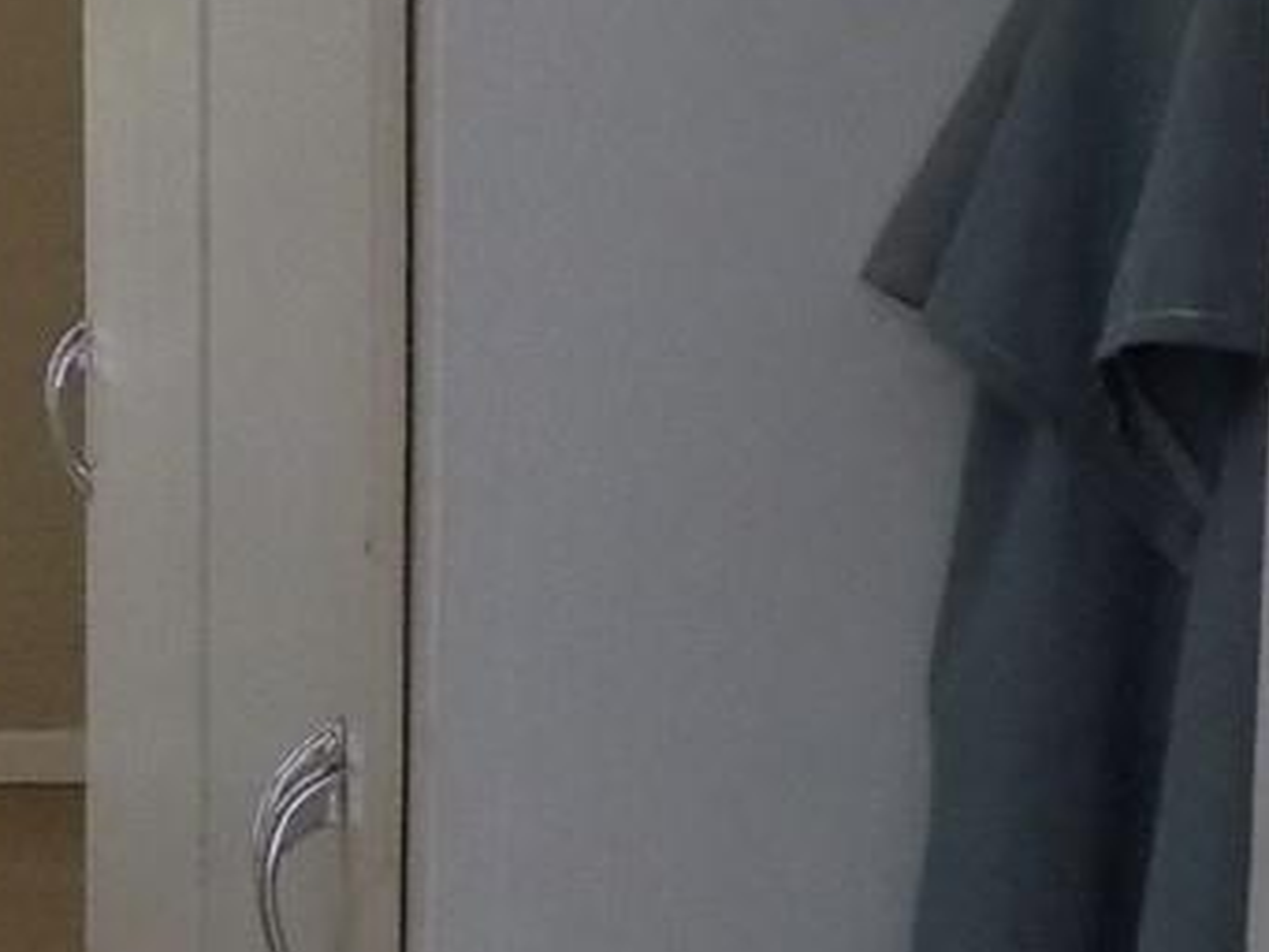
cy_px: 446
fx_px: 3961
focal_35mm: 108
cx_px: -171
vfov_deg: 13.7
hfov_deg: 17.5
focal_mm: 4
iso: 400
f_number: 3.1
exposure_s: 1/30
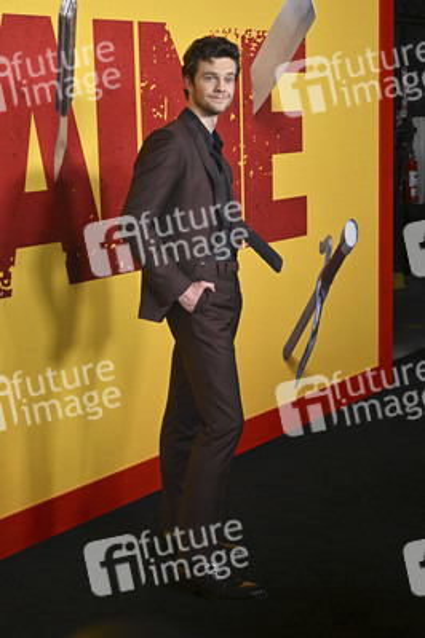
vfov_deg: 35.7
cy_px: 319
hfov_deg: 24.2
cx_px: 212
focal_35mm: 56
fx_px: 993
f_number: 6.3
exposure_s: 1/250
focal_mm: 56
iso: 2000
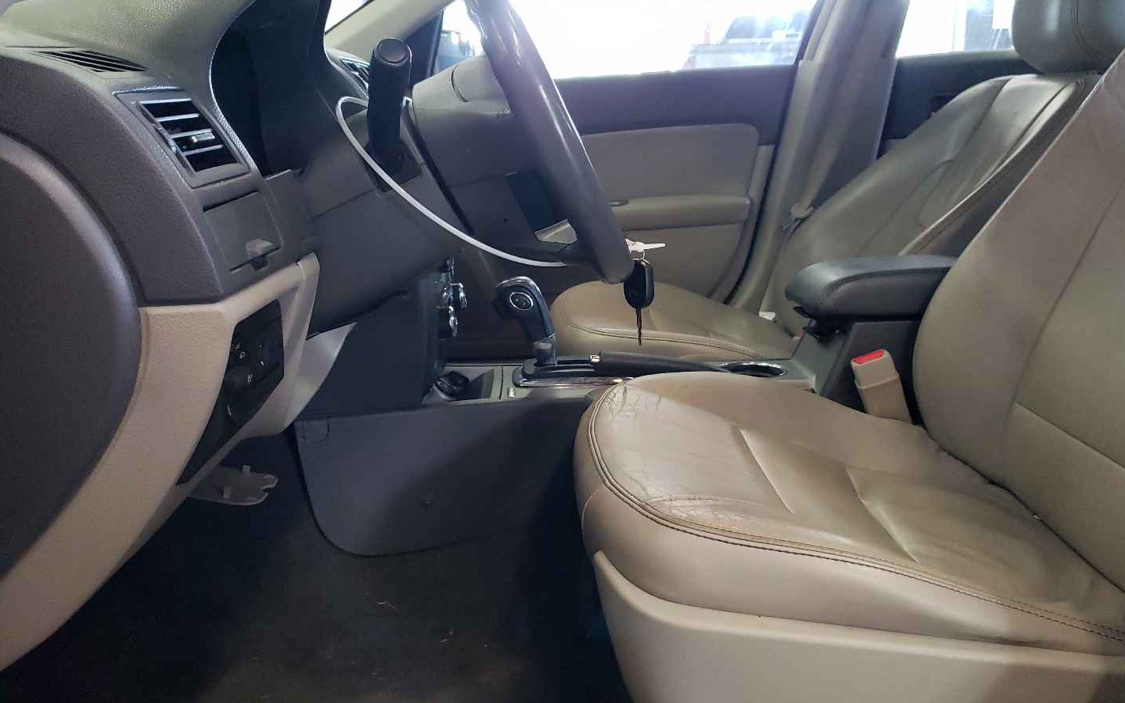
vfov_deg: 40.5
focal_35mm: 31
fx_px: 951
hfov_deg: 61.0
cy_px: 293
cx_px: 630
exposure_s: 1/60.2
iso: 288
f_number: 1.5
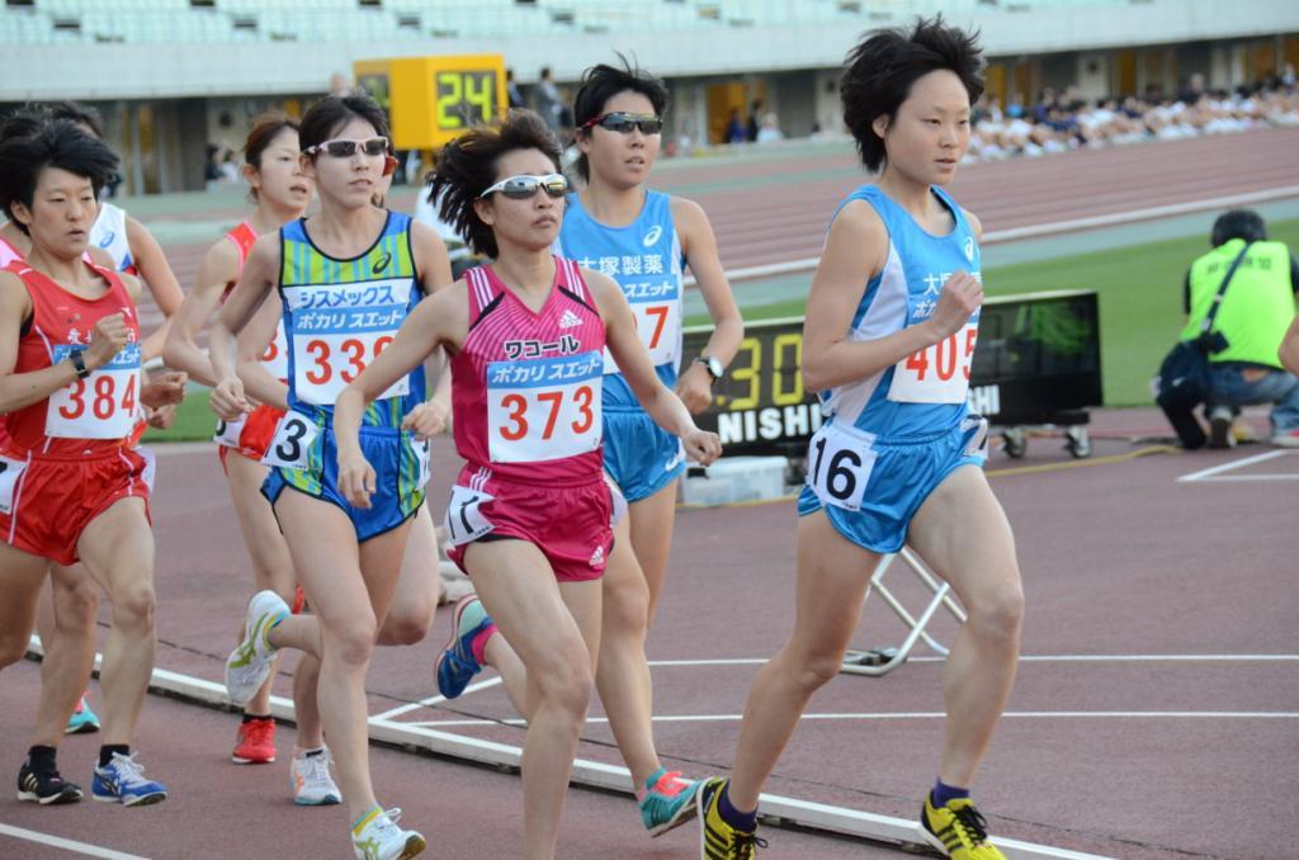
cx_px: 650
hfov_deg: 12.3
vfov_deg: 8.1
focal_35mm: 168
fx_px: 6049
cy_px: 430
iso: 3200
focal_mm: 112
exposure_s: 1/640
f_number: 6.3
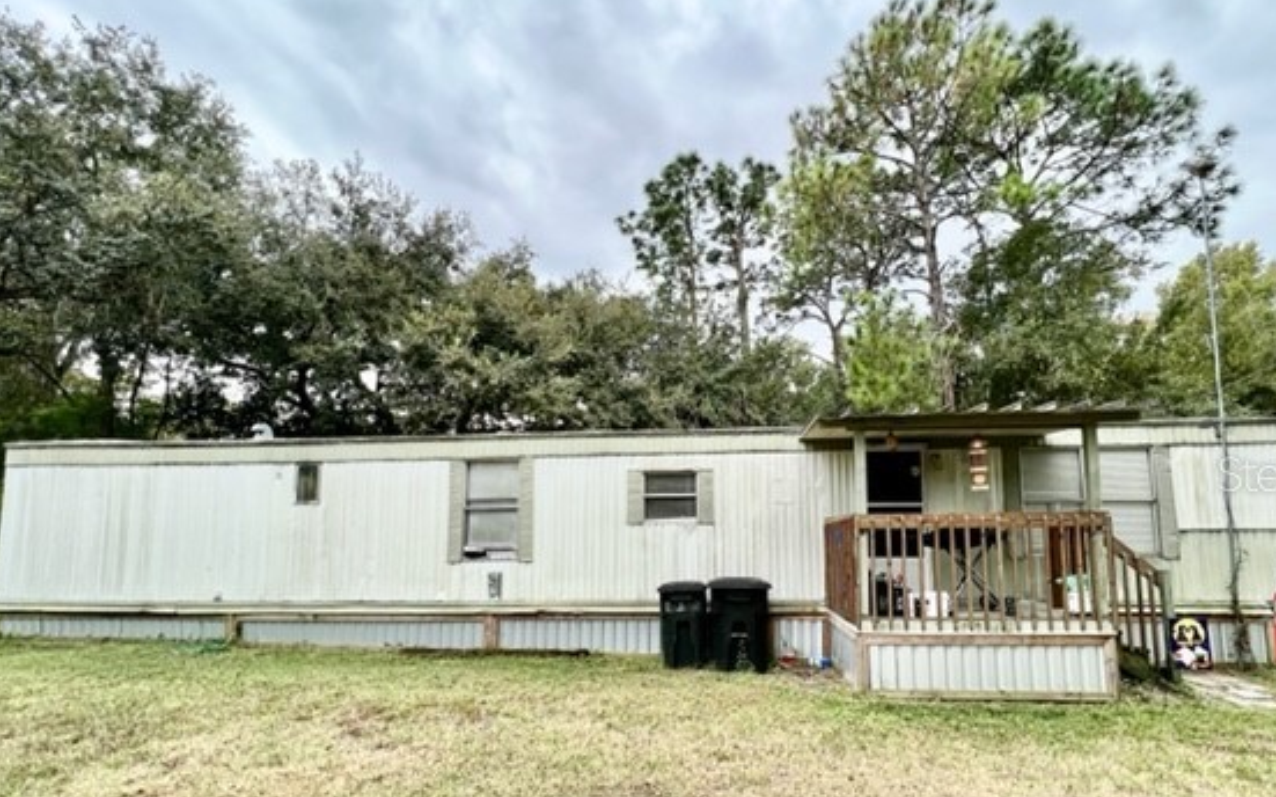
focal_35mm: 16
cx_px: 695
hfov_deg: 97.6
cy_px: 473
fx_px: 556
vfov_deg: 70.6
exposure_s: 1/513
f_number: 1.8
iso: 32
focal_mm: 1.57
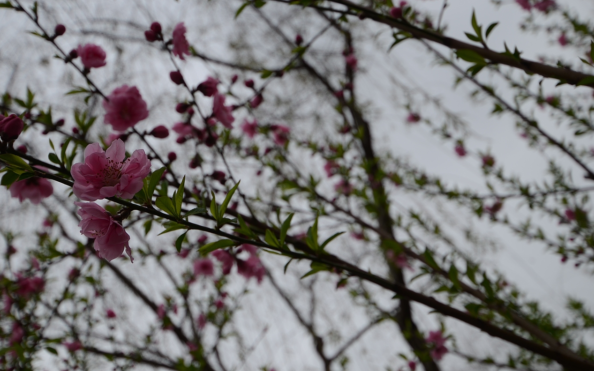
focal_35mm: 37
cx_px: 295
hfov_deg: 52.7
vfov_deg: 34.4
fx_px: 599
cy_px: 190
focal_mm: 24
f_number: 4.5
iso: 100
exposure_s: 1/500
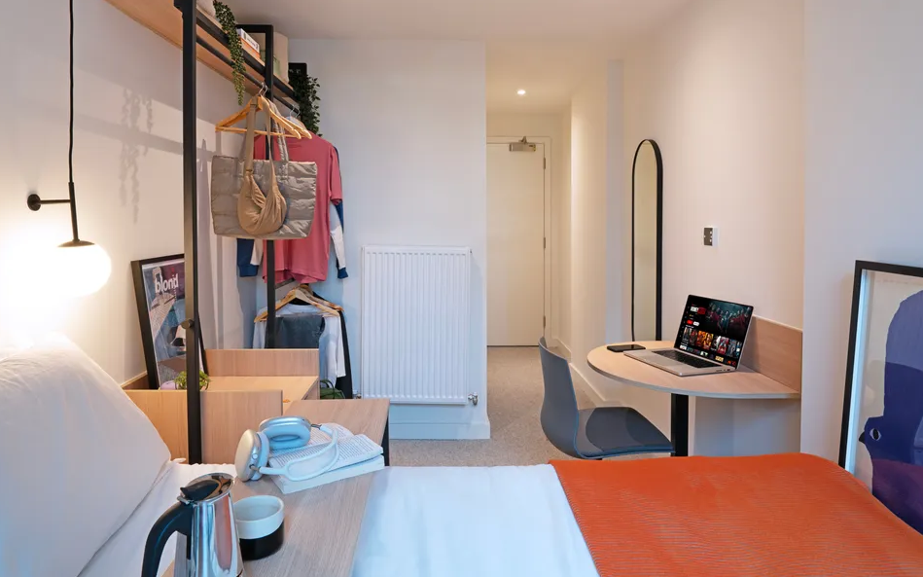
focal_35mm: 22
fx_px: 553
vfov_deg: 54.9
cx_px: 448
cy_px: 250
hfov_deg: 79.6
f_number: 16
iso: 160
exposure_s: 1
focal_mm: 20
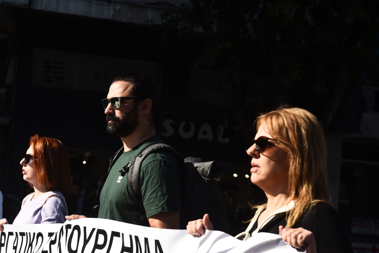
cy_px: 150
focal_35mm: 110
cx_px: 108
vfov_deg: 12.5
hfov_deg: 18.5
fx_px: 1159
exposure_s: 1/1000
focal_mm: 70
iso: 250
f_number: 5.6
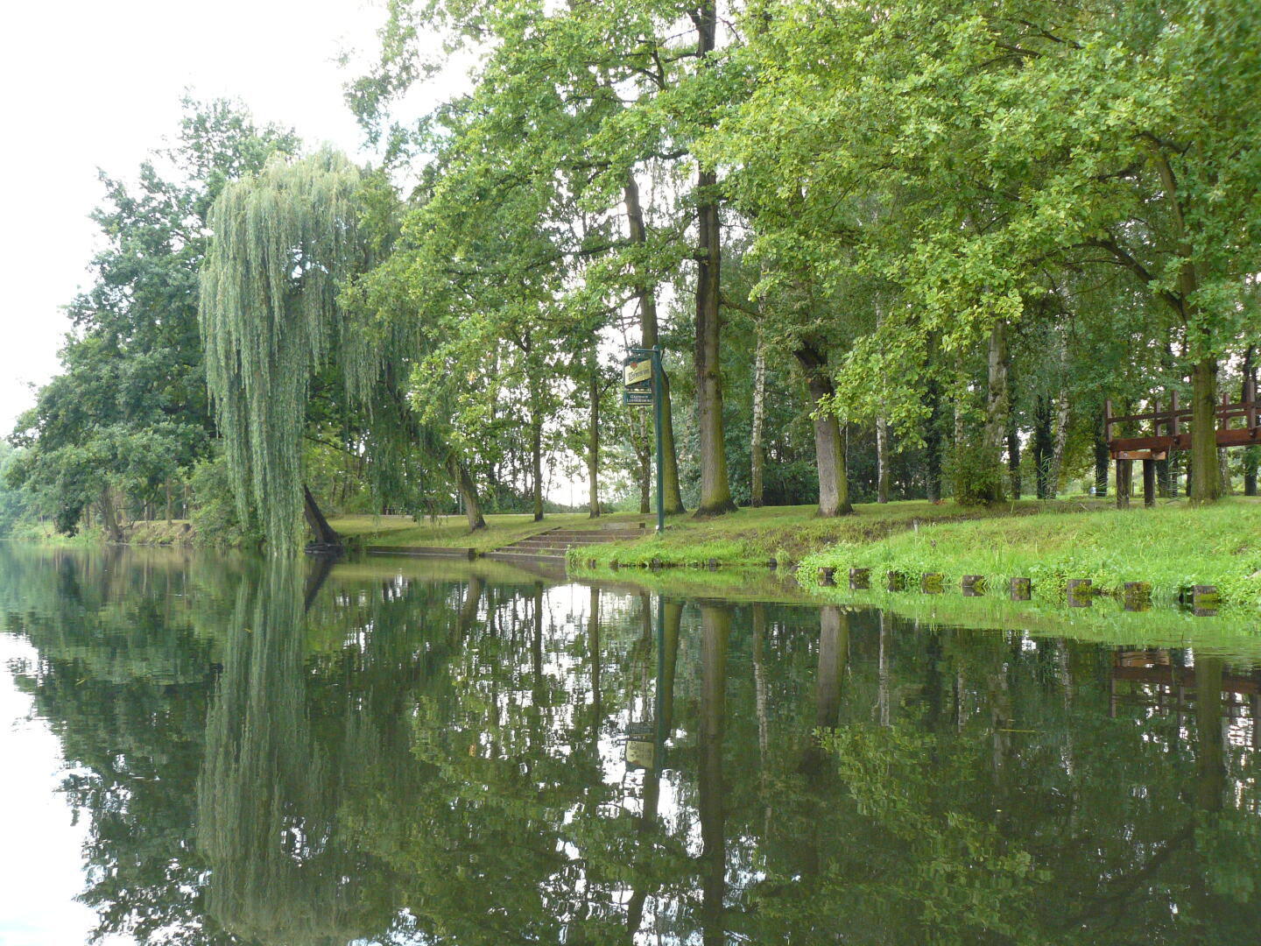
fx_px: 1311
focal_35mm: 36
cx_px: 630
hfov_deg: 51.4
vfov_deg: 39.7
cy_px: 473
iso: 200
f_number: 3.6
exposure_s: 1/100
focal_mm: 6
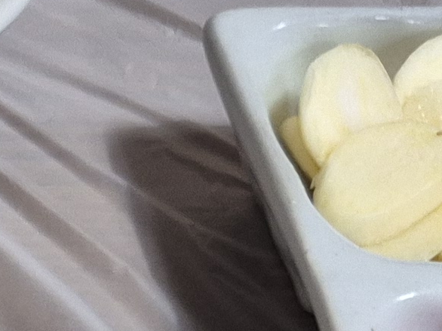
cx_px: -746
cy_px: 638
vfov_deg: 9.0
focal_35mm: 157
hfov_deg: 10.2
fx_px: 2004
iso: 250
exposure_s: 1/120
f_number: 1.8
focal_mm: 5.4
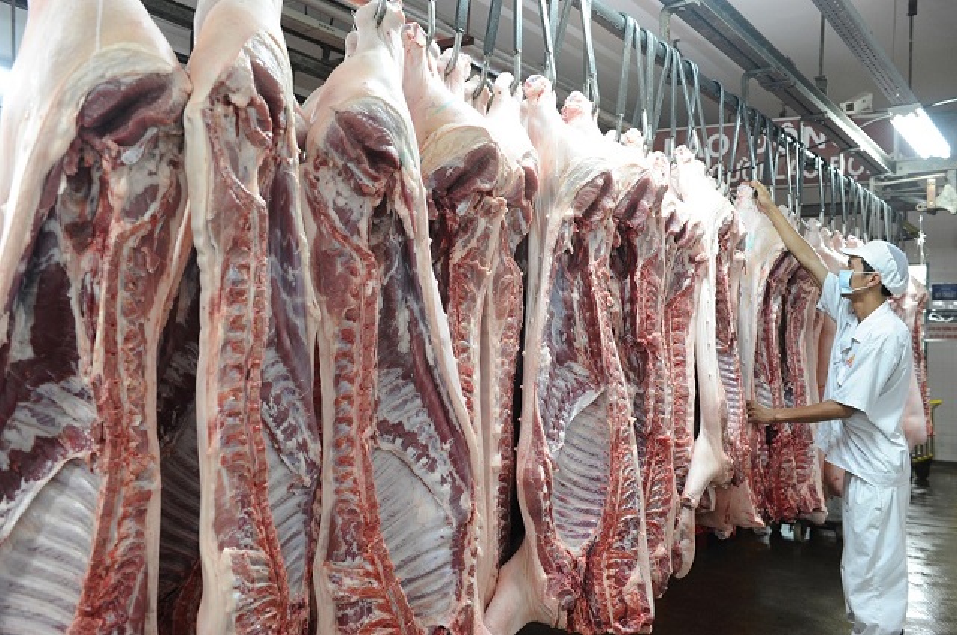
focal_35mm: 32
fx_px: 850
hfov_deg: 58.8
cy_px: 318
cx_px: 478
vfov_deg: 41.0
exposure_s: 1/20
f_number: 4.5
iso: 1600
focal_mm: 32
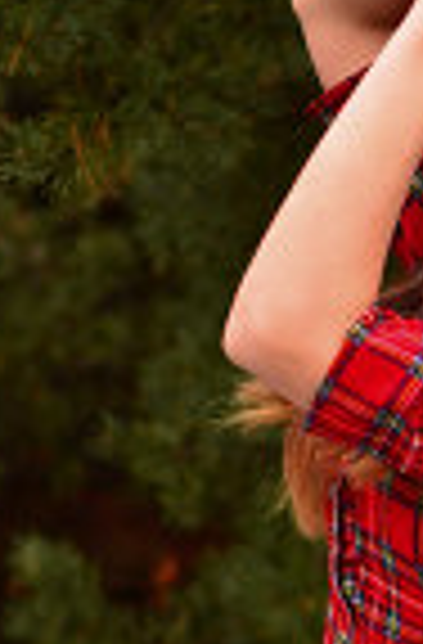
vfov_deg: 14.3
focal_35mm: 144
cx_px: 479
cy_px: 383
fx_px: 2569
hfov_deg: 9.3
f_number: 1.8
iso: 250
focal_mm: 35
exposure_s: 1/400
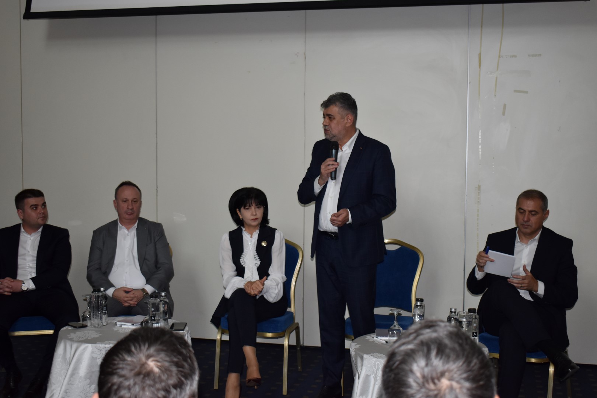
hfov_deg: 41.1
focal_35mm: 48
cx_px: 298
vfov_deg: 28.1
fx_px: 796
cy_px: 199
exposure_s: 1/80
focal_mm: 32
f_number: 4.5
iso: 800
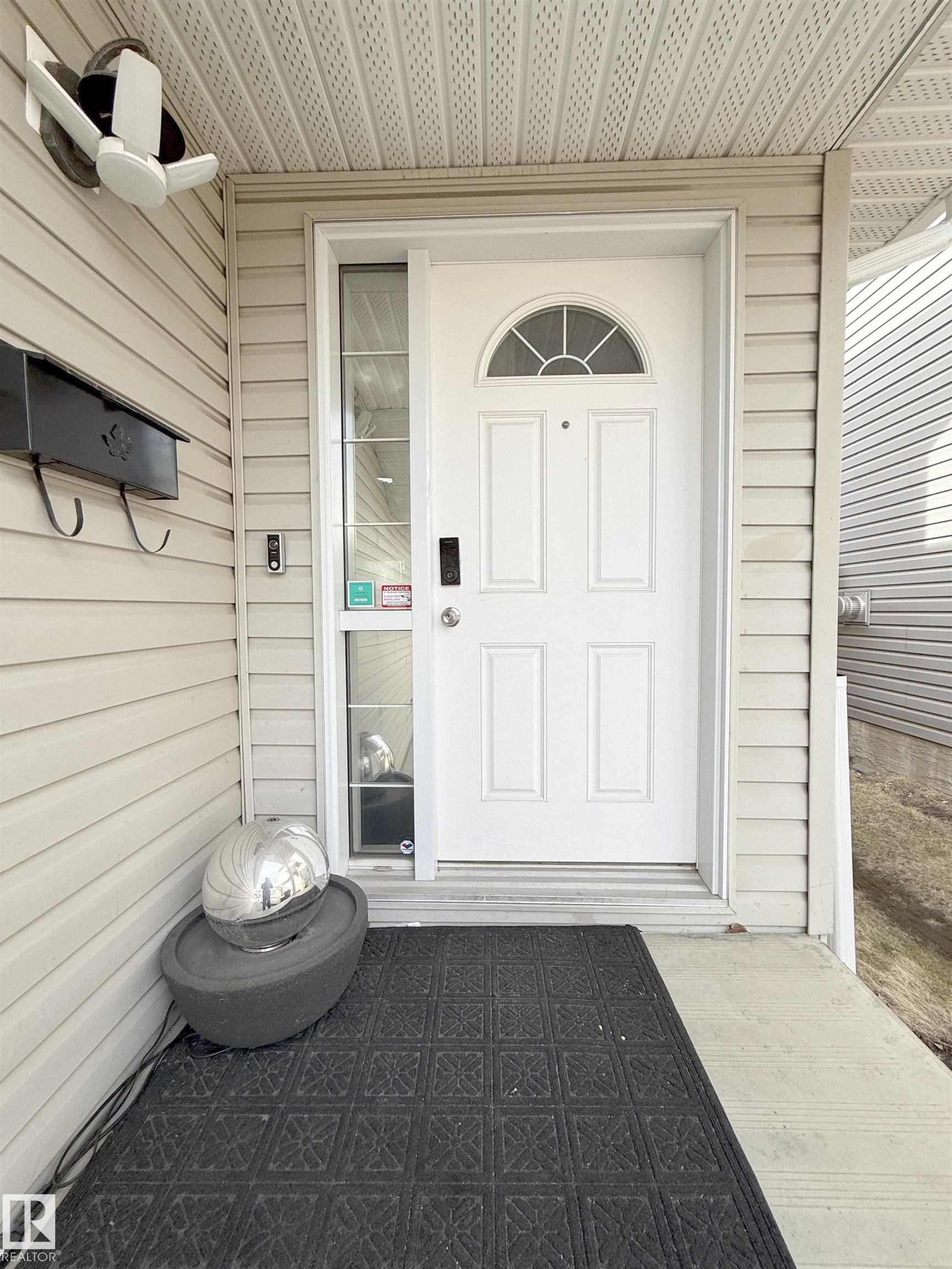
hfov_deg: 85.7
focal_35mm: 14
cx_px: 476
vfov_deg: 102.1
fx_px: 513
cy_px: 634
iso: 50
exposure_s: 1/326
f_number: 2.2
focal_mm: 2.22
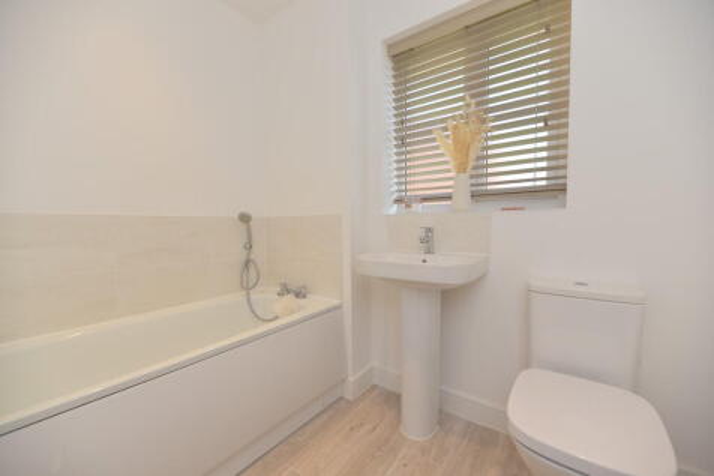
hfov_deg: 104.3
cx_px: 357
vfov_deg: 81.2
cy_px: 238
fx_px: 278
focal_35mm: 14
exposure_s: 1/200
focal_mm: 14
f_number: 4
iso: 280
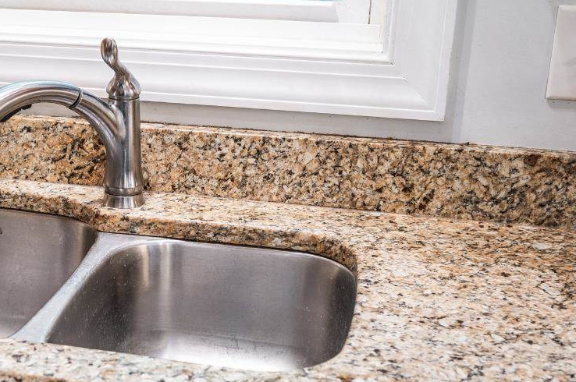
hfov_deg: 31.6
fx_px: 975
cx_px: 76
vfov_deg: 22.2
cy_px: 199
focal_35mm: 61
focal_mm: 30
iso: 250
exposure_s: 1/6
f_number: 4
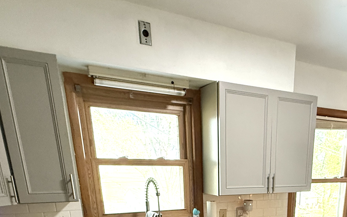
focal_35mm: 33
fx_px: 312
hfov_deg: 56.5
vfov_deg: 31.0
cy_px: 272
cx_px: 241
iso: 500
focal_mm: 2.22
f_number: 2.2
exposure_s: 1/120
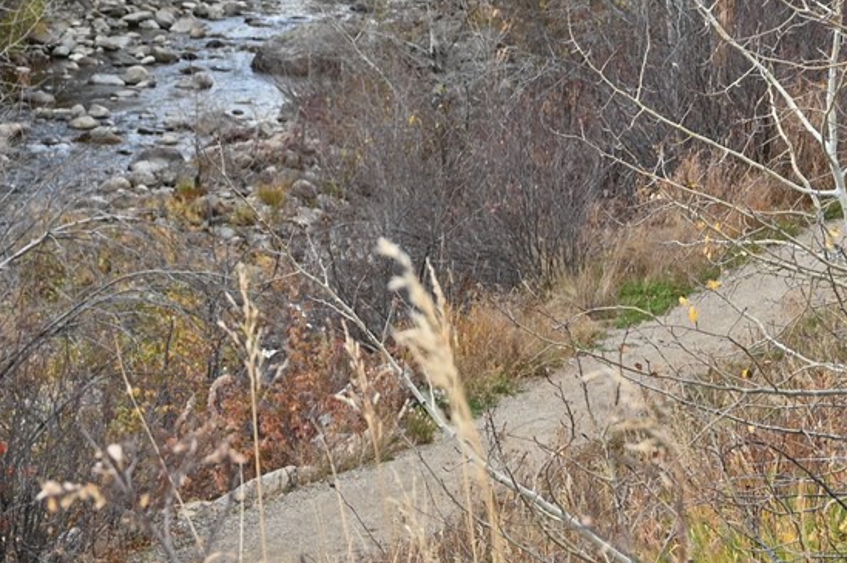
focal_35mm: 130
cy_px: -49
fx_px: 3056
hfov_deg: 15.7
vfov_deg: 10.4
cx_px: 164
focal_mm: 42
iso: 200
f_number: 5.6
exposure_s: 1/250
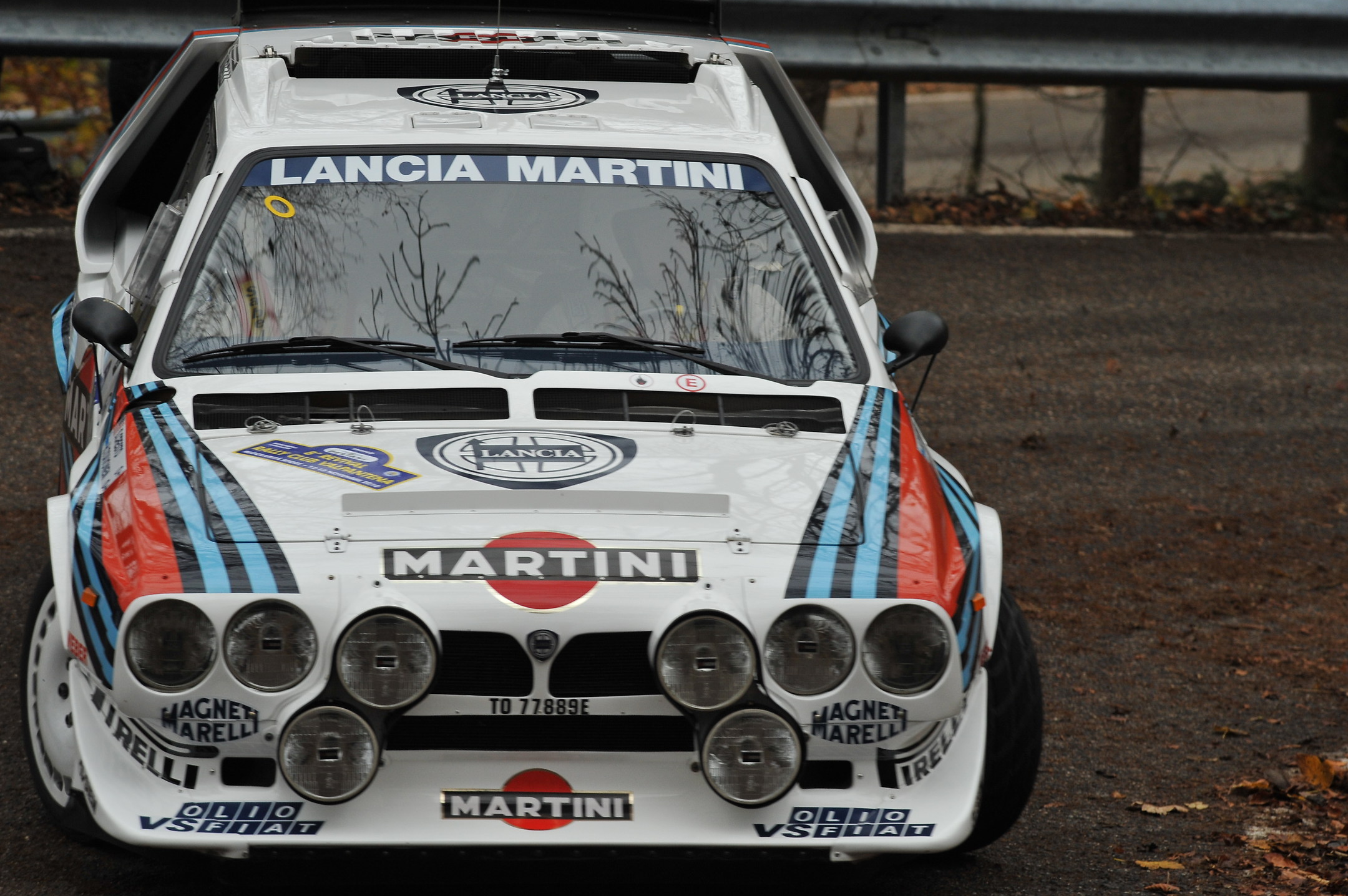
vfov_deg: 6.9
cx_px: 609
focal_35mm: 200
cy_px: 427
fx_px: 7482
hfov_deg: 10.3
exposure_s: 1/500
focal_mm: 180
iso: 800
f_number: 6.3
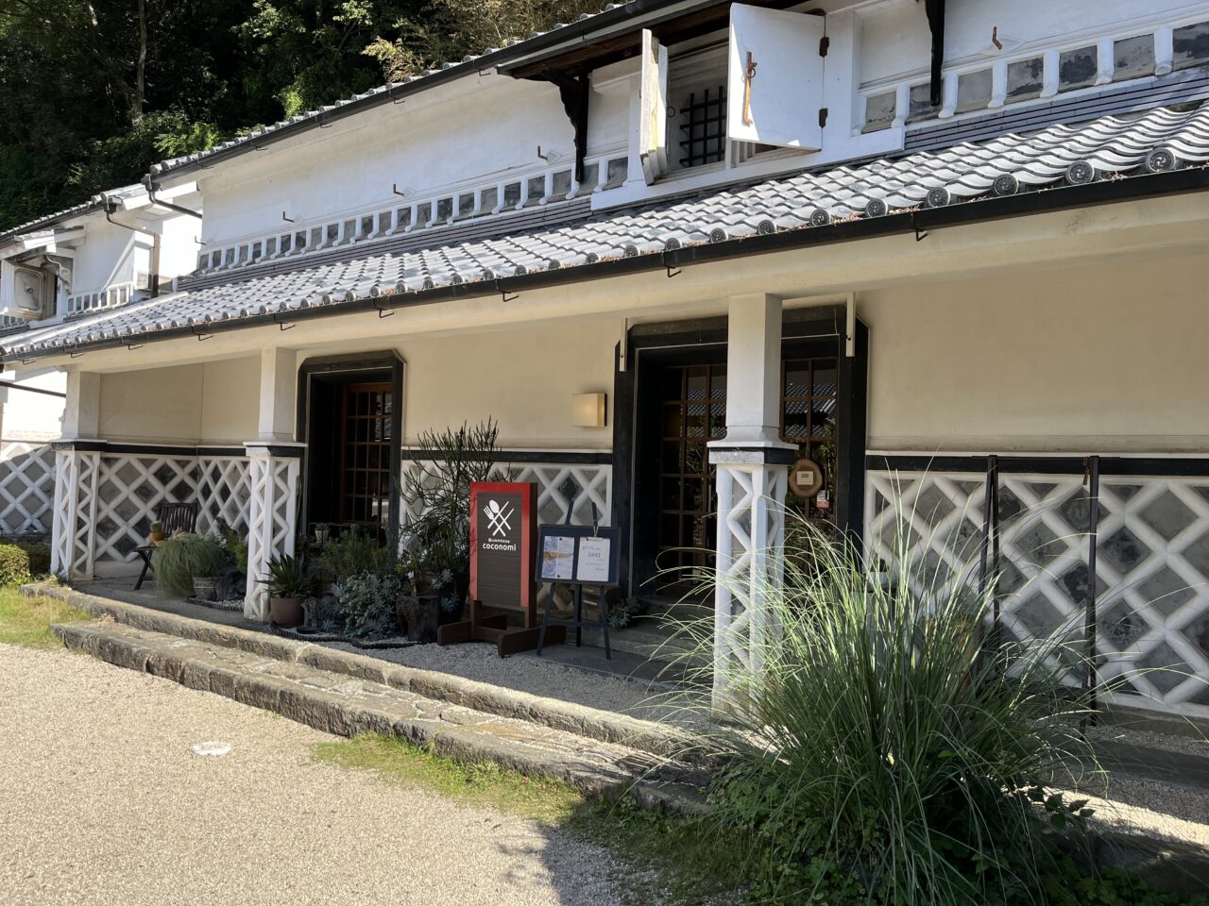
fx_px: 908
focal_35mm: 26
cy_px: 453
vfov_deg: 53.1
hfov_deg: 67.3
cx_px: 604
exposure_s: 1/1309
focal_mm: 5.1
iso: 50
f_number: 1.6
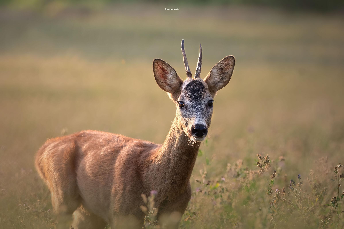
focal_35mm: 421
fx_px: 4023
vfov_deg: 3.3
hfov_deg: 4.9
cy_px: 114
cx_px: 172
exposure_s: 1/500
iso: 400
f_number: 5.6
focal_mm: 280
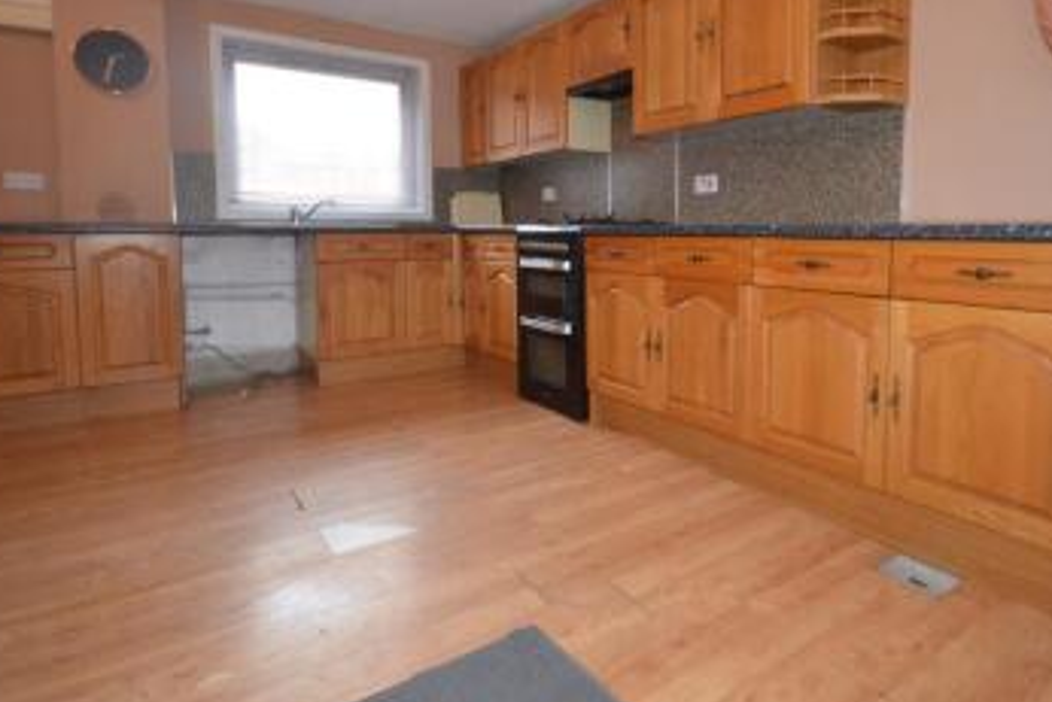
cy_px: 260
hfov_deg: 76.0
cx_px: 629
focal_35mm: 23
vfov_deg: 55.1
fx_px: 663
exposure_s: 1/60
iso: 2200
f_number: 4.2
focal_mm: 11
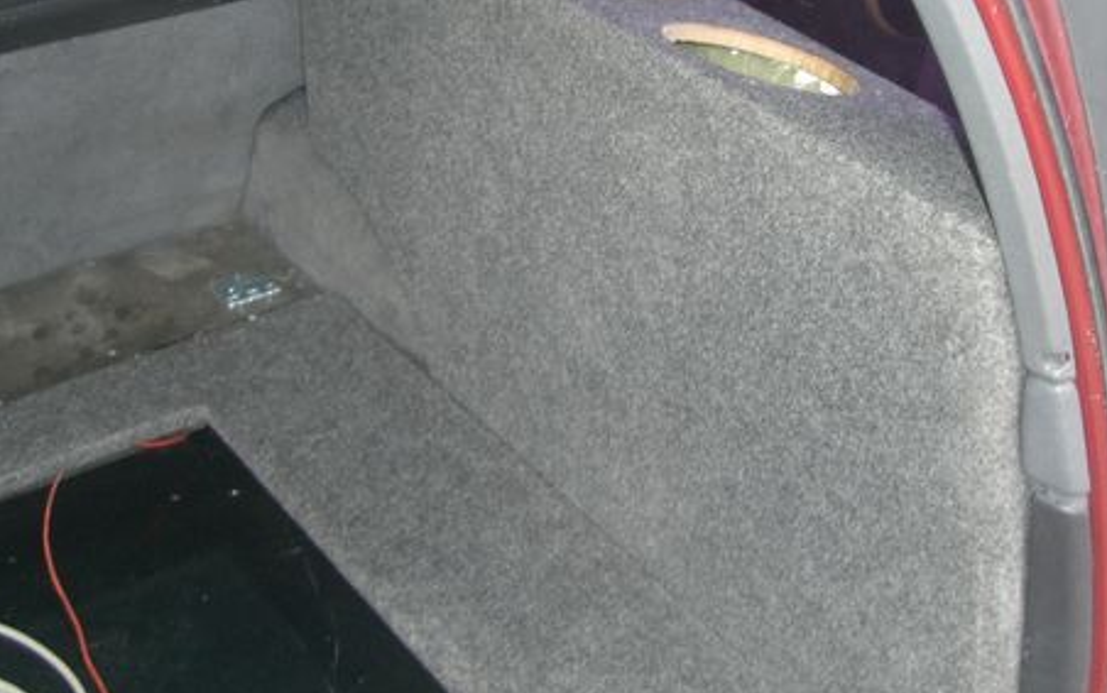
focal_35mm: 57
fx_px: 1721
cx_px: 566
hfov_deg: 35.7
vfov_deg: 22.6
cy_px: 193
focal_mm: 6.2
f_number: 2.7
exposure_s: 1/60
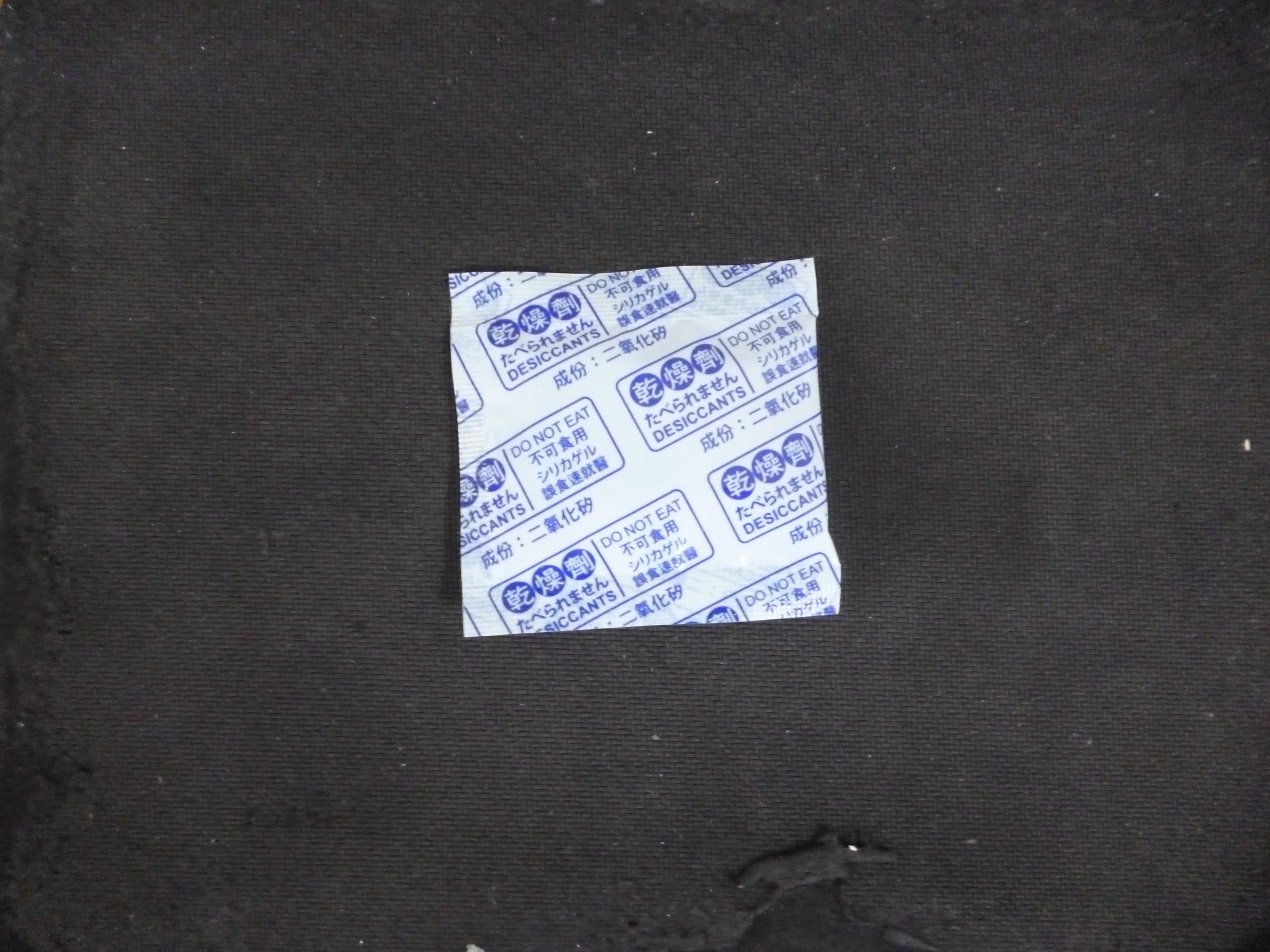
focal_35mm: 28
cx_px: 635
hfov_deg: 63.4
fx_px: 1027
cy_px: 476
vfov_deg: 49.7
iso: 1600
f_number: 3.1
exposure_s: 1/15
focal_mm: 5
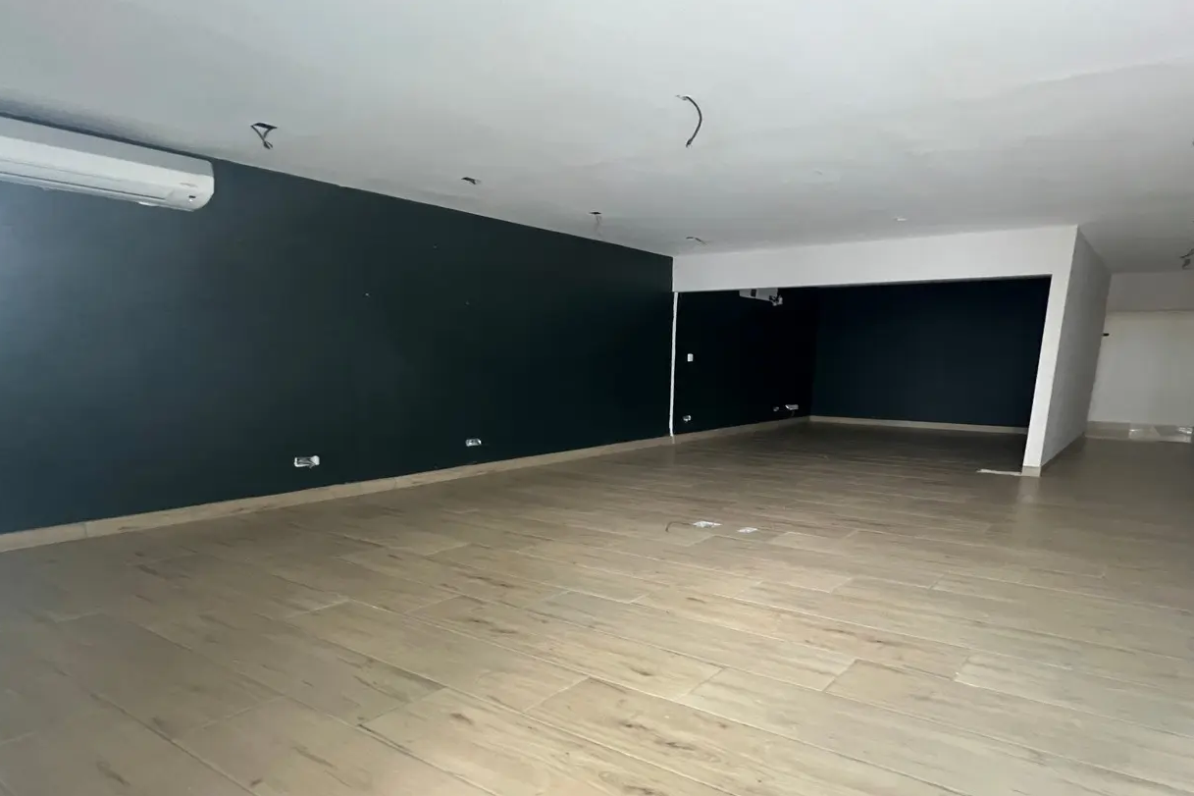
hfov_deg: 96.5
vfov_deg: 73.7
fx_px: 531
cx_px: 653
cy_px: 416
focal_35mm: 16
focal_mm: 1.57
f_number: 1.8
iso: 640
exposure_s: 1/60
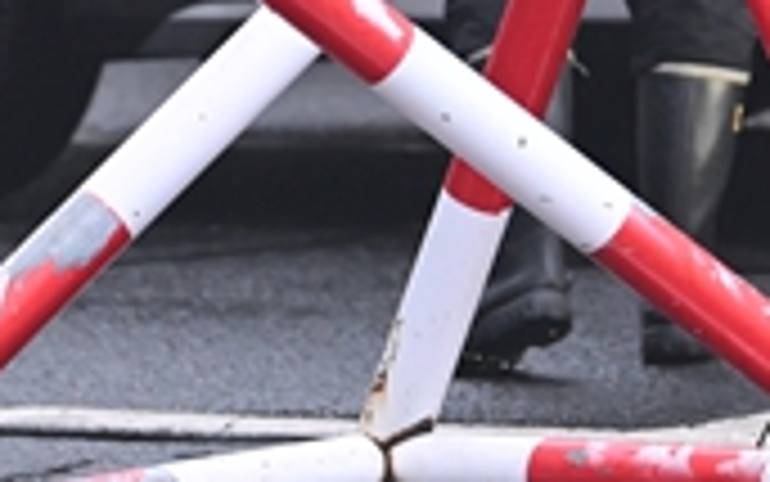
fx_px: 14233
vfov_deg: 1.9
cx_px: 356
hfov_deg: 3.1
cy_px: -484
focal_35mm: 678
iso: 1800
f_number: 2.8
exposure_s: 1/320
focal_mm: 120
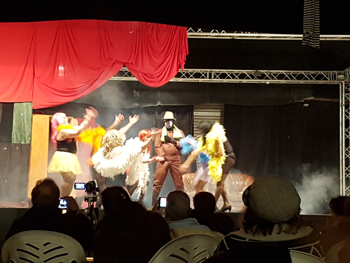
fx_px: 263
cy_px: 132
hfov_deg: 67.3
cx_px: 175
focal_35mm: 26
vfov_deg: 53.1
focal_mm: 4.2
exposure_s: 1/11
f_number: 1.7
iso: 200
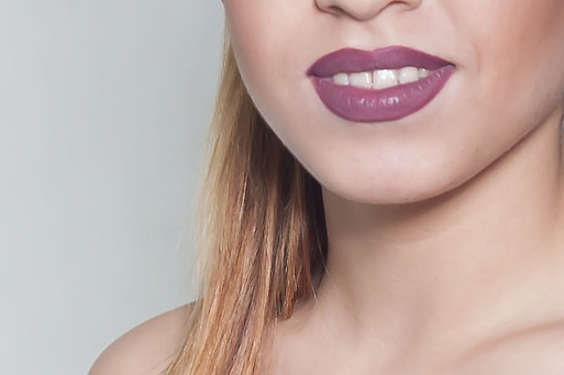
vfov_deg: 3.9
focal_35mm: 351
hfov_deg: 5.9
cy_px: -26
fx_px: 5494
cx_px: 215
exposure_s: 1/50
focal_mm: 50
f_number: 5
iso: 200
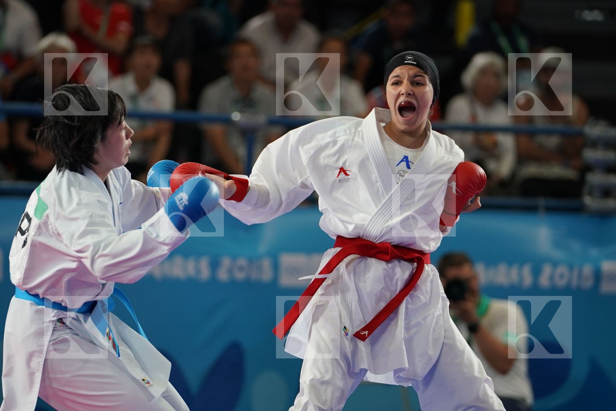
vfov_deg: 5.4
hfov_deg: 8.0
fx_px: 4380
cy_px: 206
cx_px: 308
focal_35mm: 256
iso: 1250
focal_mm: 171
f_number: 2.8
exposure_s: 1/1000
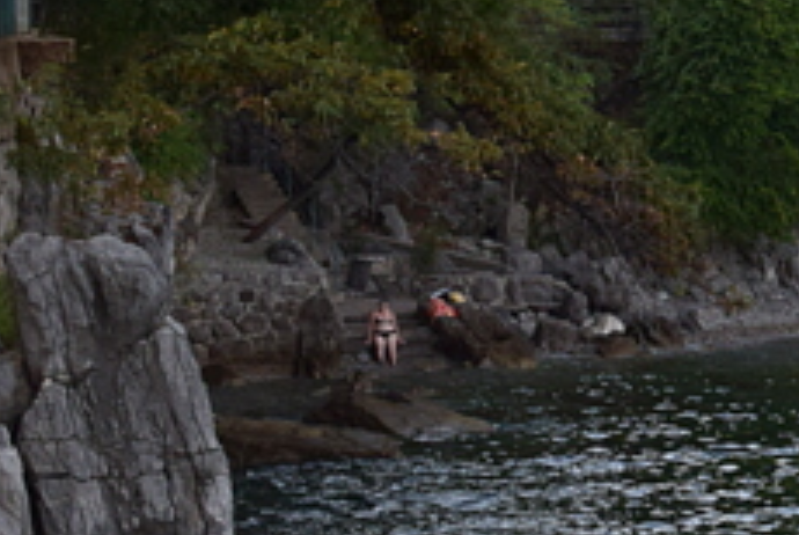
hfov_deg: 13.6
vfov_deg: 9.4
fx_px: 3244
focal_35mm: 146
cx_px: 966
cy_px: 278
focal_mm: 28
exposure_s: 1/125
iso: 400
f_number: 9
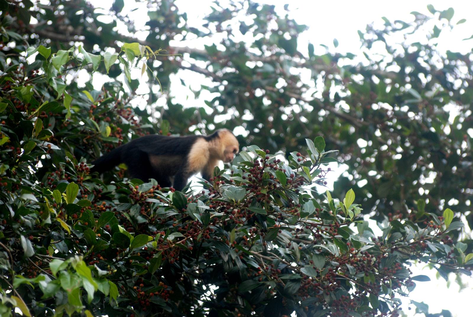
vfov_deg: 5.4
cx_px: 236
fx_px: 3354
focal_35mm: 255
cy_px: 158
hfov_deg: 8.1
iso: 400
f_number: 4.8
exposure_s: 1/200
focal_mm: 170
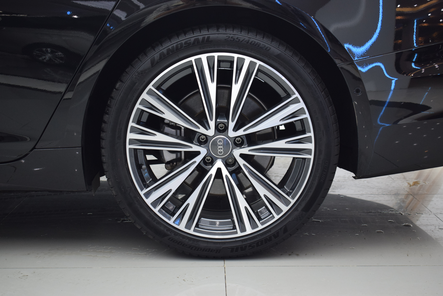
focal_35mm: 51
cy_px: 148
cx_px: 222
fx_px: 628
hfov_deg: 38.9
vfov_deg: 26.5
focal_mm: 34
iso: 1000
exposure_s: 1/100
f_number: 4.5
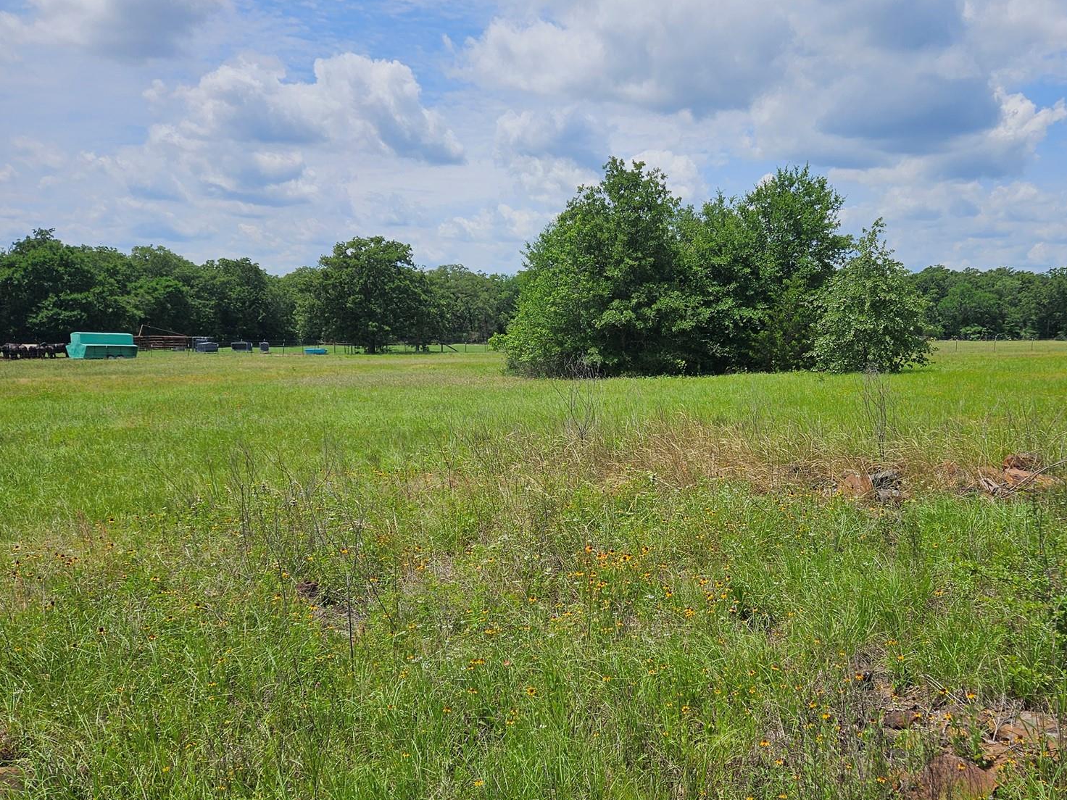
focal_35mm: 32
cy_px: 450
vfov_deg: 44.1
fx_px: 986
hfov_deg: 56.1
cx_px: 672
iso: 25
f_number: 1.8
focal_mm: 5.4
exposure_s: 1/3829
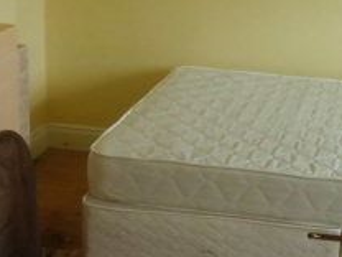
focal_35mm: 80
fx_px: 790
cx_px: 207
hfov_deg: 24.4
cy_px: 23
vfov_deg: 18.1
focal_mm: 4.7
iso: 100
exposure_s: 1/125
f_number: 2.8
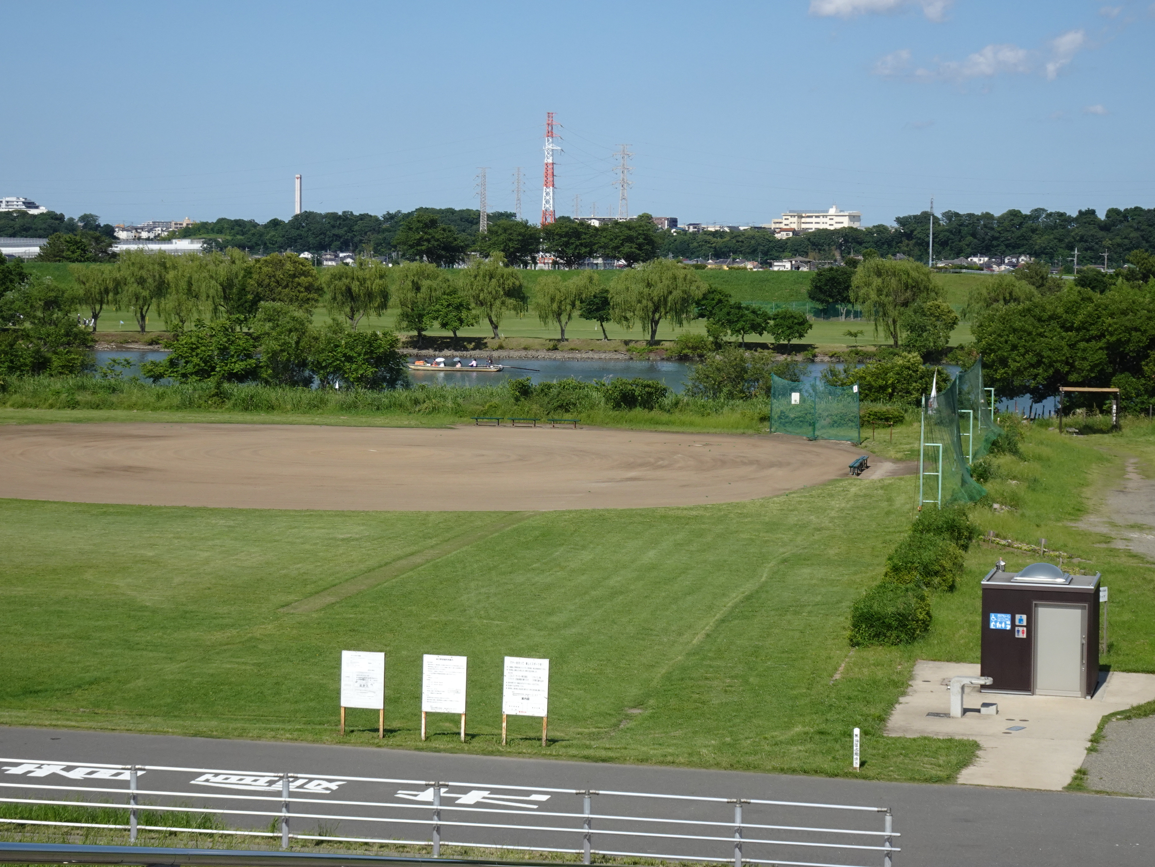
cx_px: 578
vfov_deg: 22.3
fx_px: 2202
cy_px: 434
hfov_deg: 29.4
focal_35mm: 66
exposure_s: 1/800
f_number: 4.5
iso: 100
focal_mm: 10.52
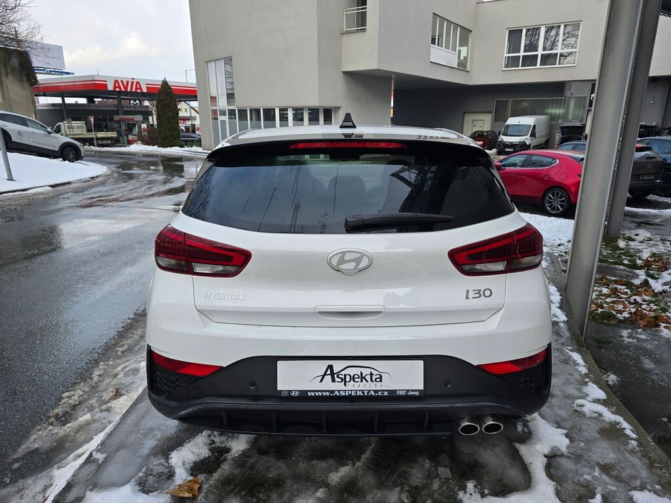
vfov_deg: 58.9
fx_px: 446
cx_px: 336
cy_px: 252
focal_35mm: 23
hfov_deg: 73.9
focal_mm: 6.3
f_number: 1.7
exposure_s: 1/201
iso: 12
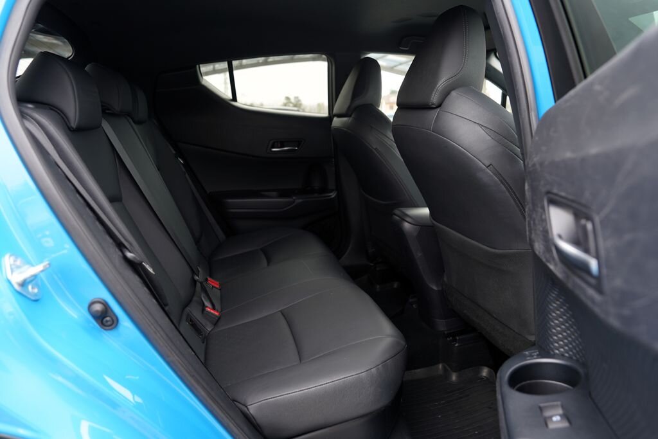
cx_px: 329
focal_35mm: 24
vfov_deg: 53.1
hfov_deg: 73.7
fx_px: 439
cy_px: 220
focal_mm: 24
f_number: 4
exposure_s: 1/60
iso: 100
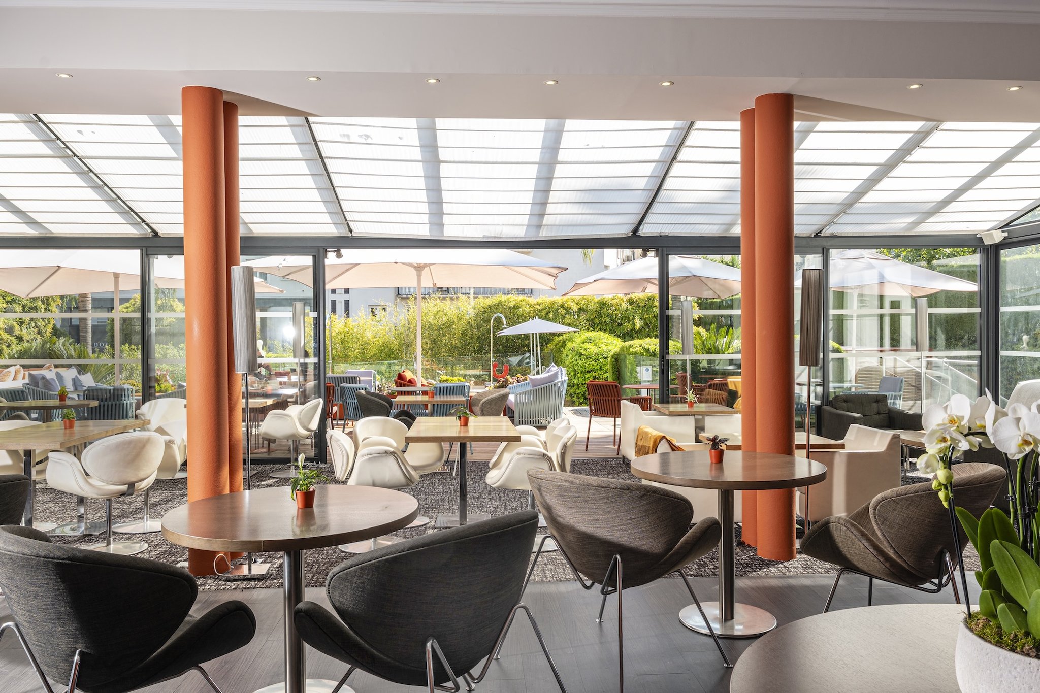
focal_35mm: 28
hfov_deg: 65.5
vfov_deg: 46.4
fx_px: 809
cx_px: 520
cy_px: 346
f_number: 11
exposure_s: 1/60
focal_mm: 28
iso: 320
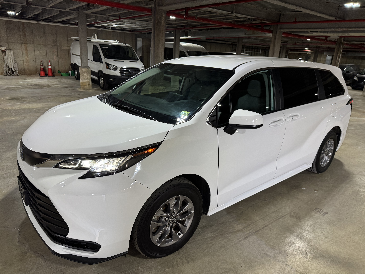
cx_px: 182
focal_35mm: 24
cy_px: 137
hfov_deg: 71.6
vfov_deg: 56.8
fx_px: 253
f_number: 1.78
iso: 125
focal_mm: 6.76
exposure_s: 1/60
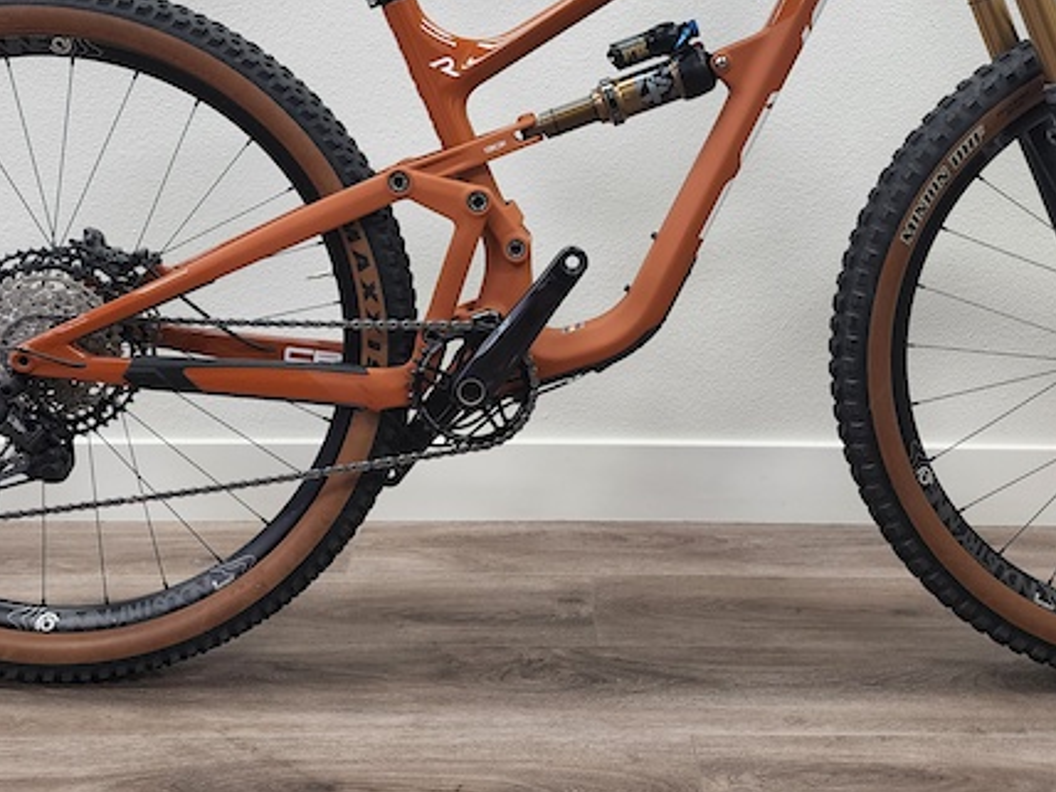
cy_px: 210
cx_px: 585
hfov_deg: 43.8
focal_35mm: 43
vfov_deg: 33.0
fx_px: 1312
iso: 200
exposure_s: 1/120
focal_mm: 6.4
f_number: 1.8
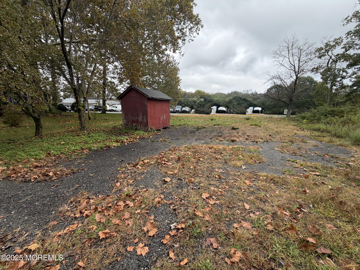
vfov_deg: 85.7
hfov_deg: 102.1
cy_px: 135
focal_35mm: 14
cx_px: 180
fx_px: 146
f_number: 2.2
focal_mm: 2.22
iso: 40
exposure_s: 1/234
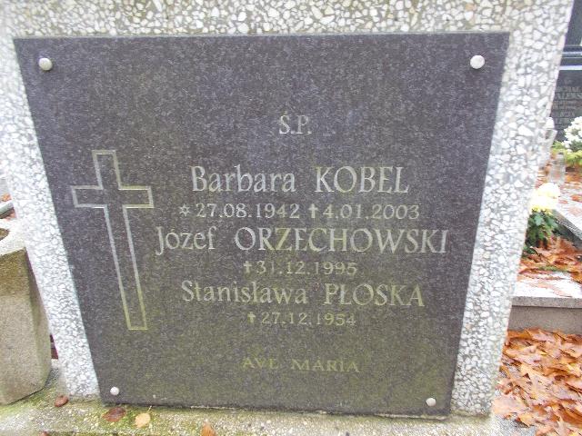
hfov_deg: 67.3
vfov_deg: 53.1
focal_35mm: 26
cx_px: 291
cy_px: 218
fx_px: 437
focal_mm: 4.6
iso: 140
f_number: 3.2
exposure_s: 1/25
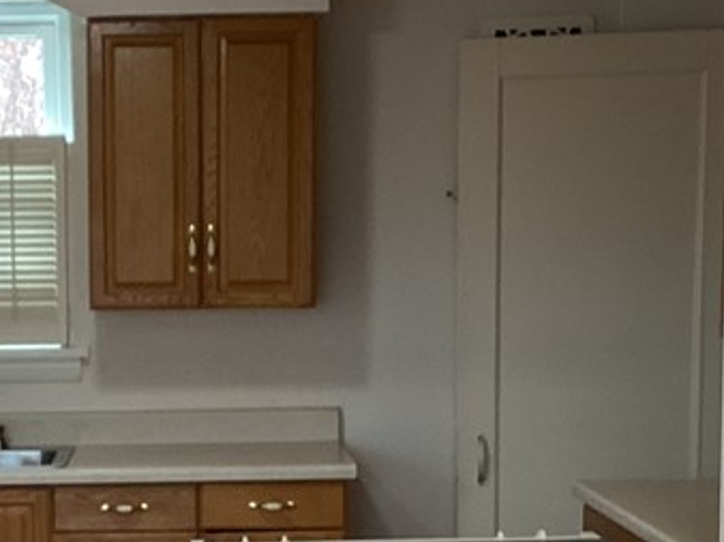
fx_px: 1965
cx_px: 114
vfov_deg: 15.5
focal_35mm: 94
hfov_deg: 20.6
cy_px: 488
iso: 100
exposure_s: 1/60
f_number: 2.4
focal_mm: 3.3
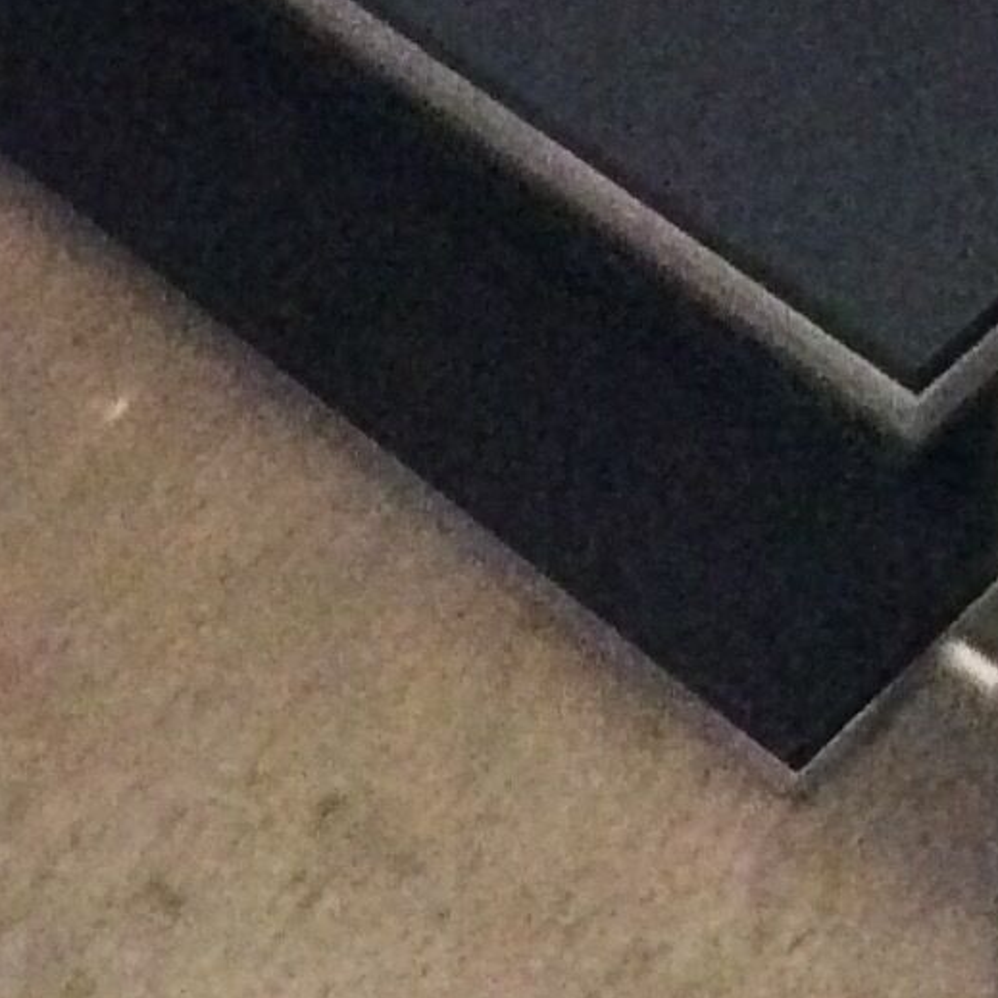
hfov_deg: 12.3
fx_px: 4599
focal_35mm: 141
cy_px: -810
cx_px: 765
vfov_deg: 11.5
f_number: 2.4
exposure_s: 1/17
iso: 800
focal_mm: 3.3
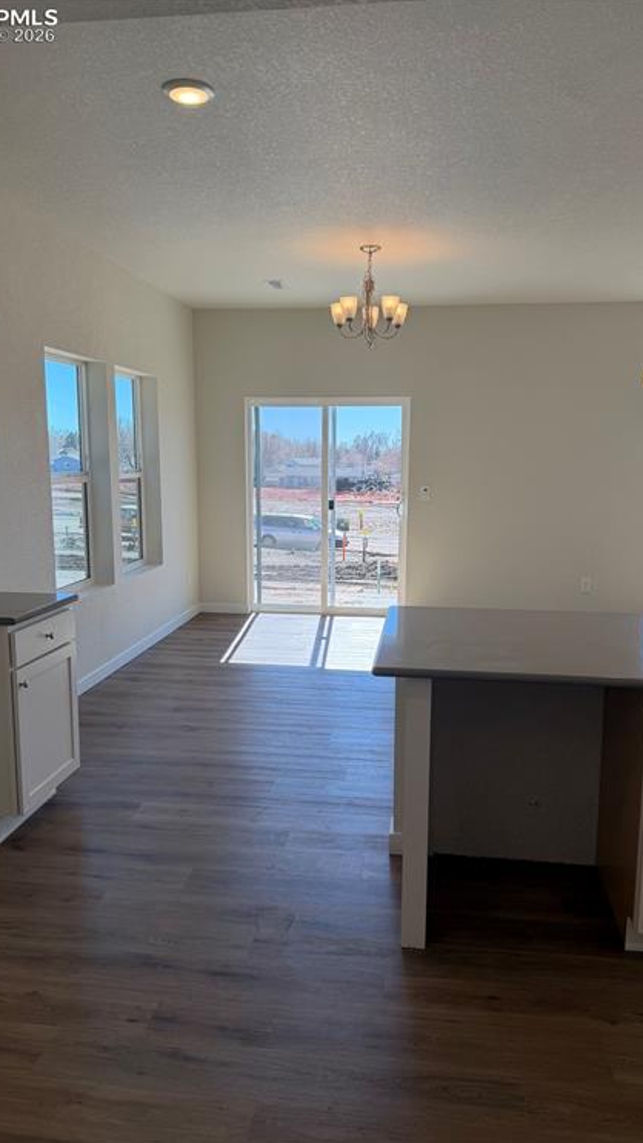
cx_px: 327
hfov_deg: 42.9
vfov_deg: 69.8
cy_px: 585
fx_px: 818
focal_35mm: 27
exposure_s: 1/742
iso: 100
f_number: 1.78
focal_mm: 6.76
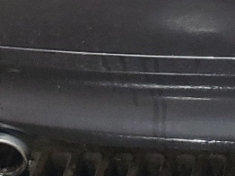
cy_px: -306
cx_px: 375
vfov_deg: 8.2
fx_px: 1078
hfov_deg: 11.8
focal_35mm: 159
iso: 168
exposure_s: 1/60.2
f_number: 1.5
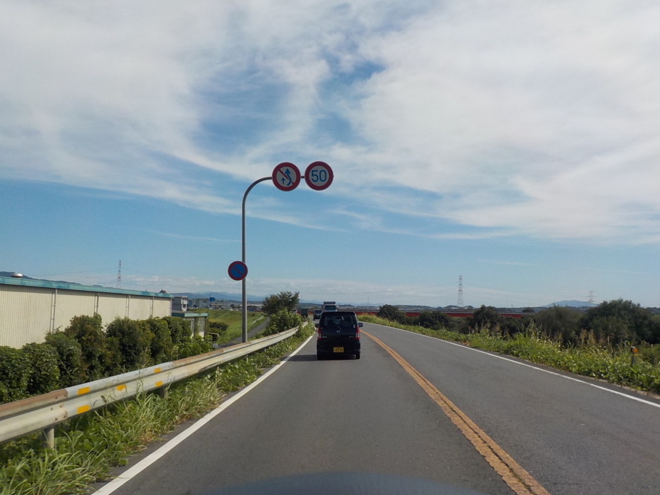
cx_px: 350
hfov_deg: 55.3
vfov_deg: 42.9
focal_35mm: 33
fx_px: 629
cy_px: 256
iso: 125
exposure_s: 1/640
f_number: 6.6
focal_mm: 4.1
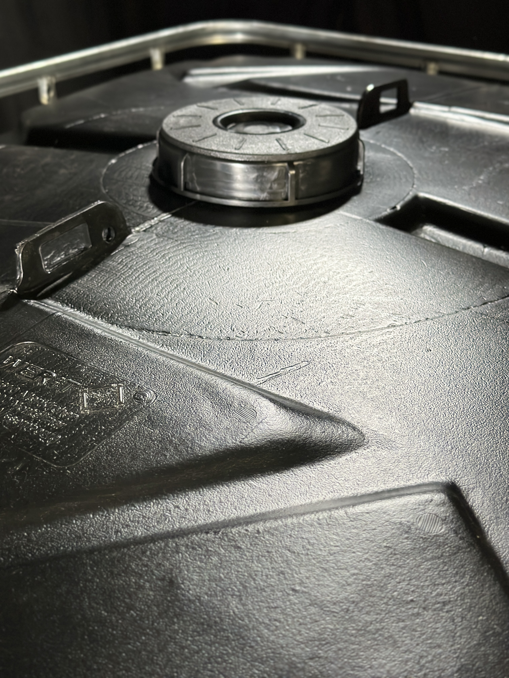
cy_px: 339
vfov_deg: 39.7
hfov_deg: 30.3
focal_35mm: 48
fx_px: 941
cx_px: 254
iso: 250
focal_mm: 6.86
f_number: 1.78
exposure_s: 1/50
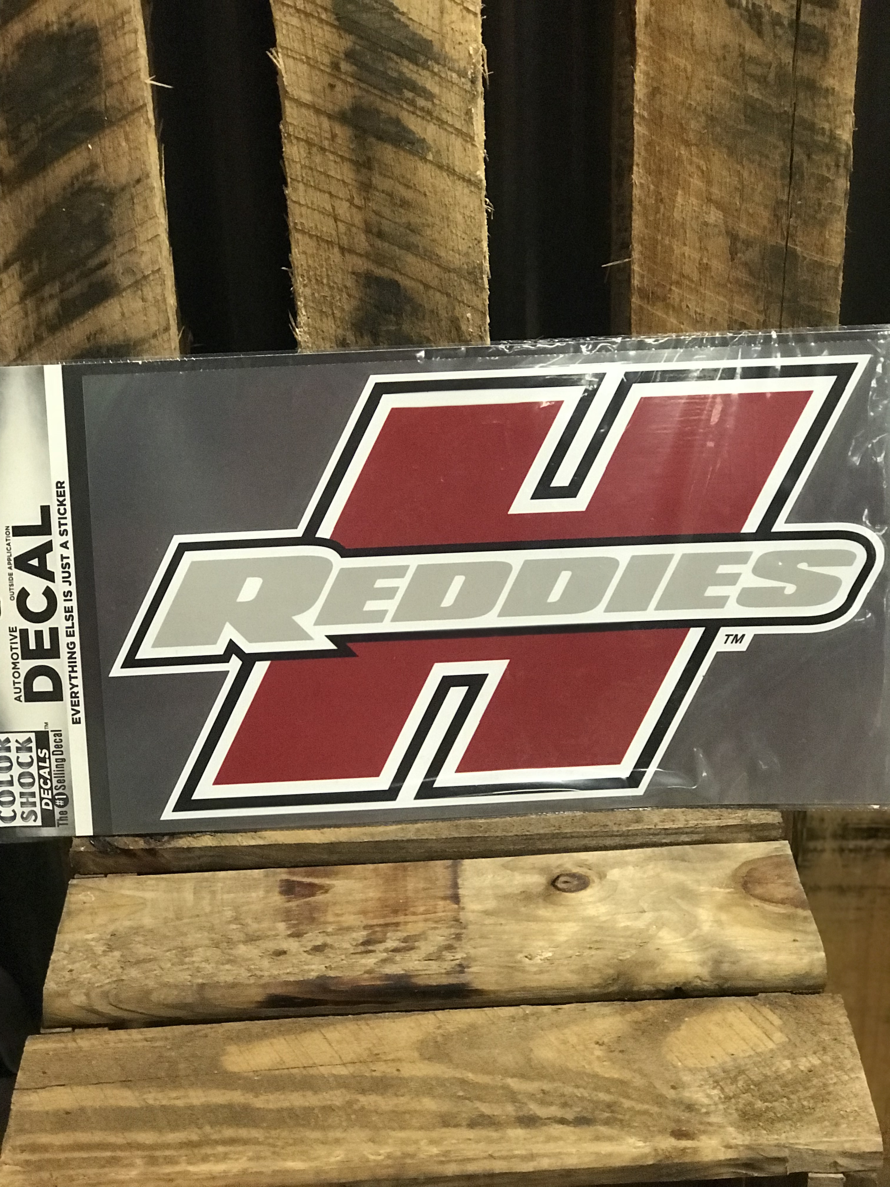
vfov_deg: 33.8
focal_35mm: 57
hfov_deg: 25.7
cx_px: 445
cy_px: 594
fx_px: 1954
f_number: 2.8
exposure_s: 1/60
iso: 800
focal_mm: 6.6
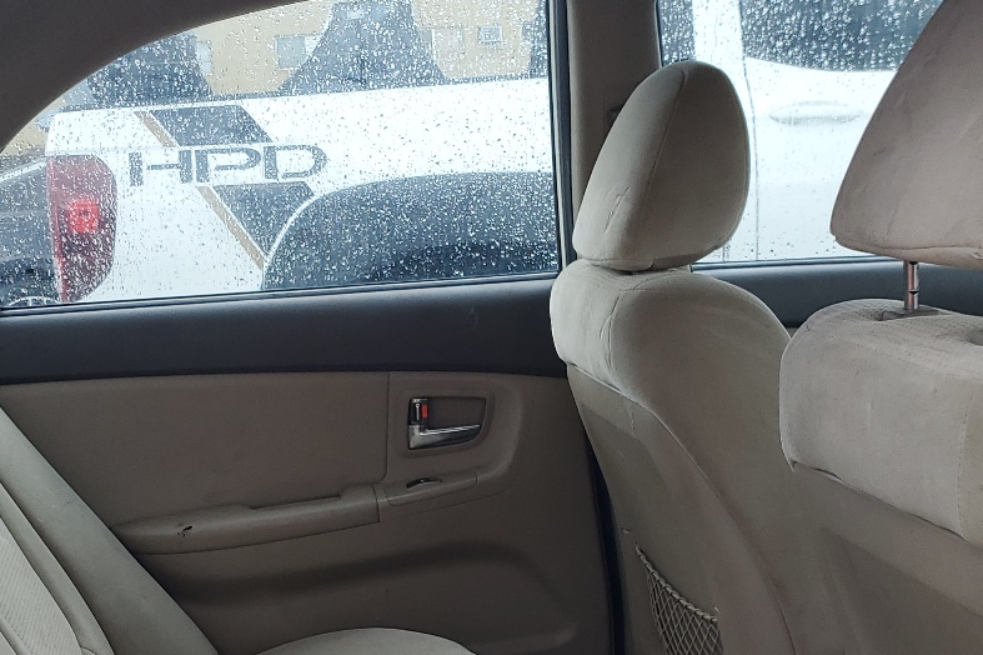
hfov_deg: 36.1
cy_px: 605
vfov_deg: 23.8
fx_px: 1501
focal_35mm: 55
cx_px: 383
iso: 50
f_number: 1.5
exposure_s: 1/294
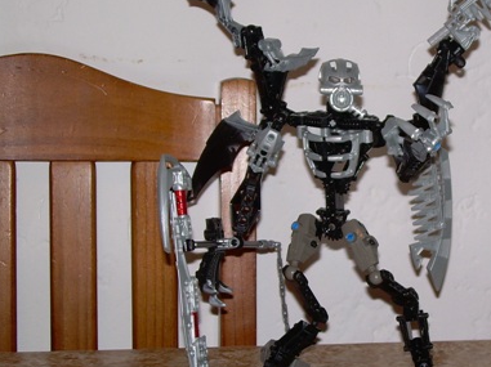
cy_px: 184
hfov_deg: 19.0
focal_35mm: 103
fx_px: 1460
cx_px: 361
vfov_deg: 14.3
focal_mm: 11.8
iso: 50
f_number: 3.7
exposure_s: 1/60
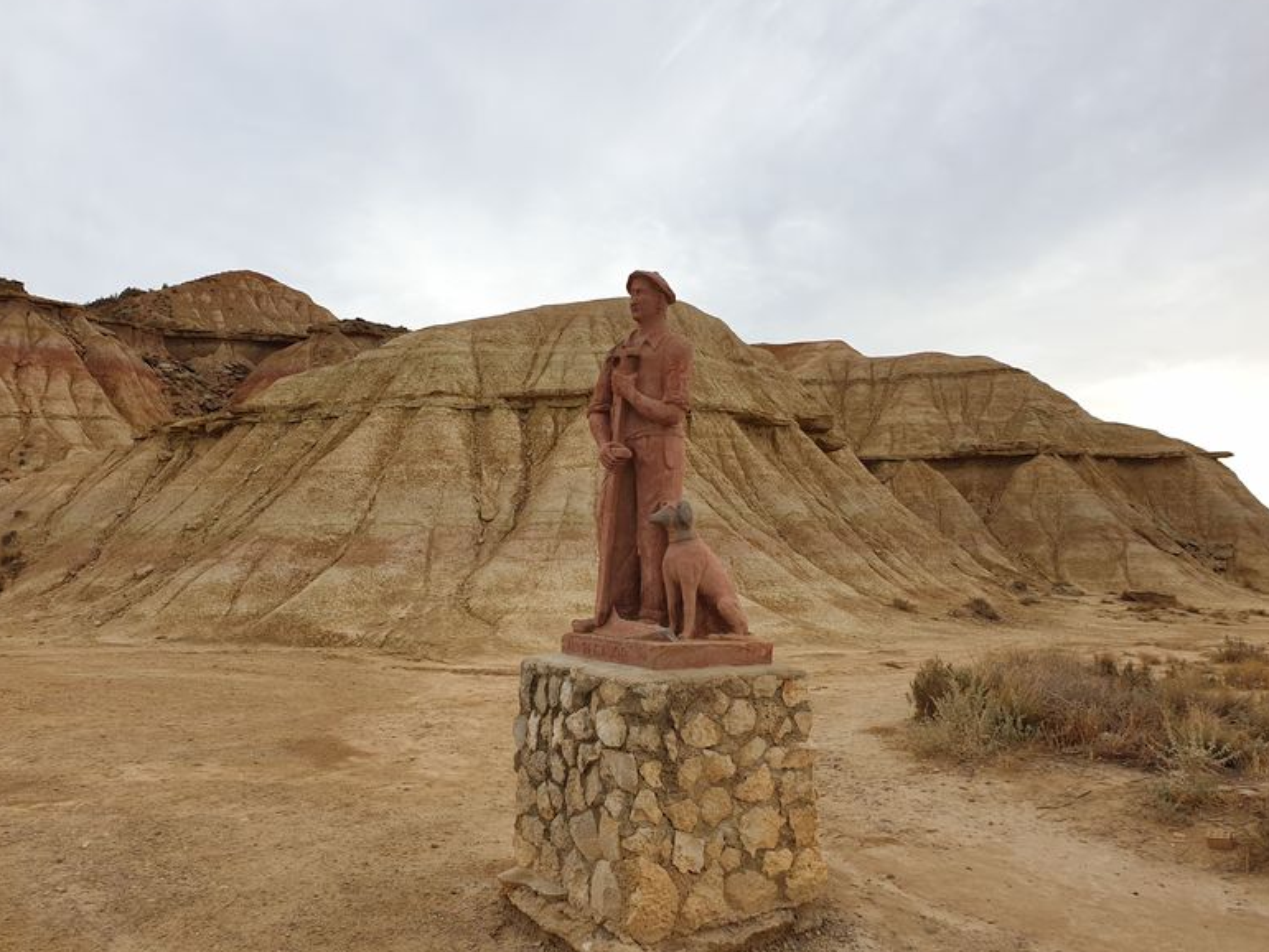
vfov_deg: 51.4
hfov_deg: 65.3
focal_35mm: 27
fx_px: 990
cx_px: 616
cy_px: 471
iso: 50
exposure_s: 1/309
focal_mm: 4.3
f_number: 2.4
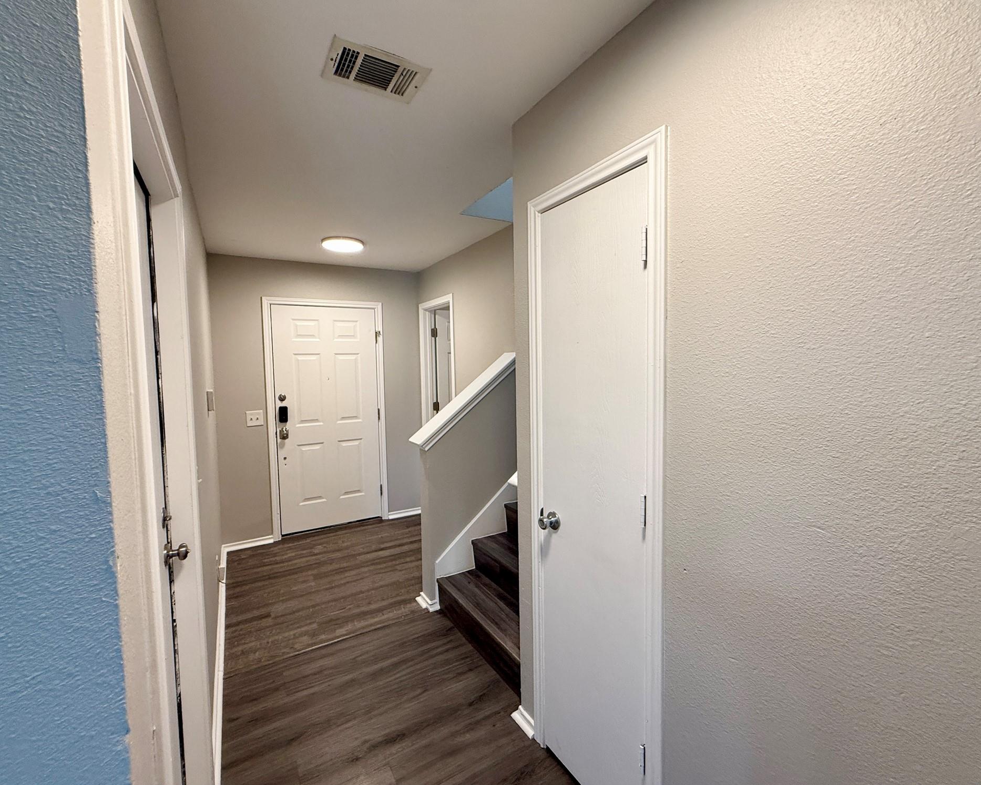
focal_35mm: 15
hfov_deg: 96.7
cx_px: 471
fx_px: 436
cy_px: 387
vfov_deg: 84.0
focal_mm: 2.22
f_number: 2.2
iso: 200
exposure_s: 1/120
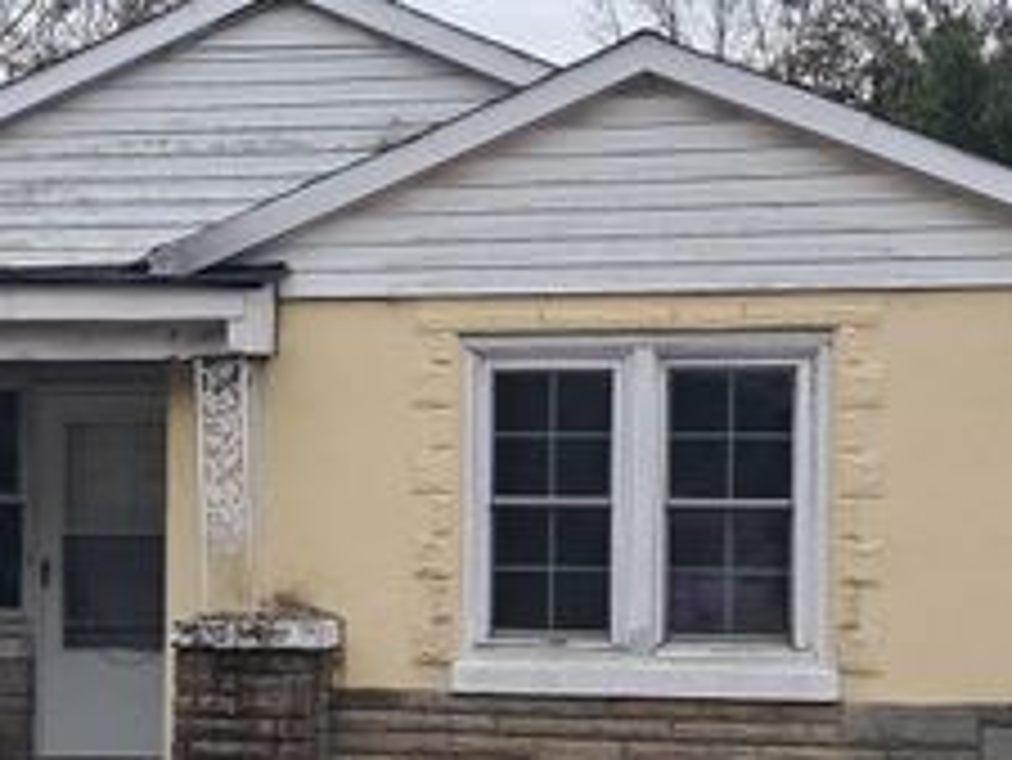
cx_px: 216
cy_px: 479
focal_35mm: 60
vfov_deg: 24.4
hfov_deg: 31.4
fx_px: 1755
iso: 50
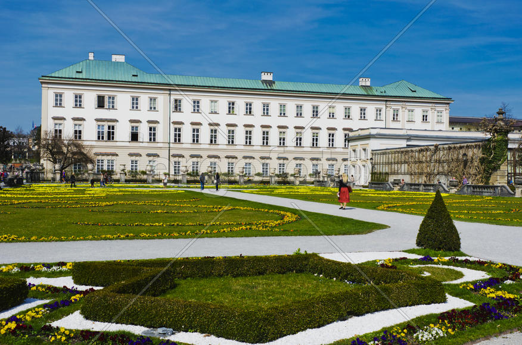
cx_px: 261
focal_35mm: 42
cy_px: 172
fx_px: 608
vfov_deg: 31.7
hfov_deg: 46.5
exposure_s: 1/350
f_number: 9.5
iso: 100
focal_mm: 28
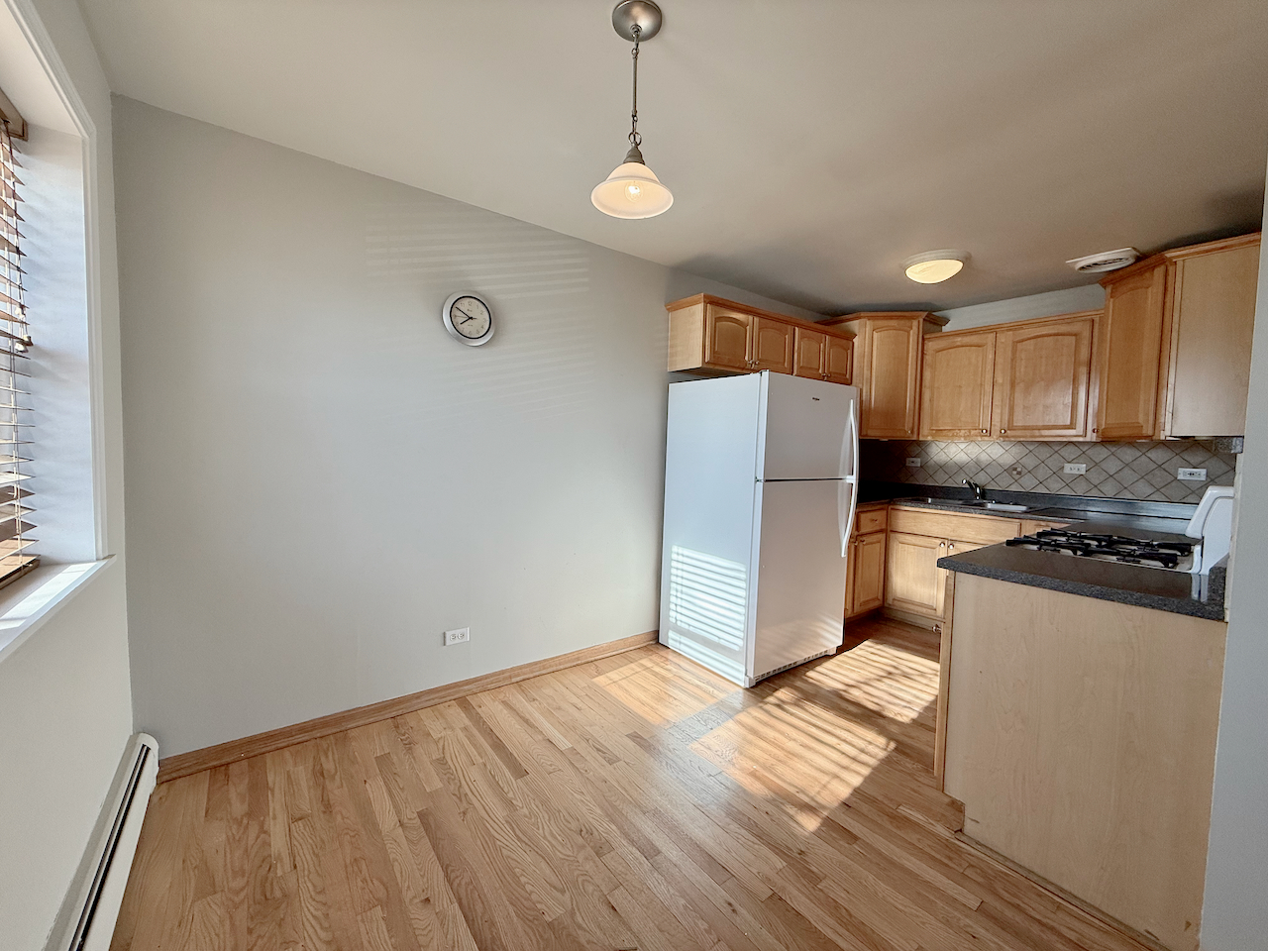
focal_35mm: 14
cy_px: 476
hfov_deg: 102.1
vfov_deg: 85.7
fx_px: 513
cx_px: 634
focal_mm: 2.22
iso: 64
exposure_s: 1/205
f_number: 2.2
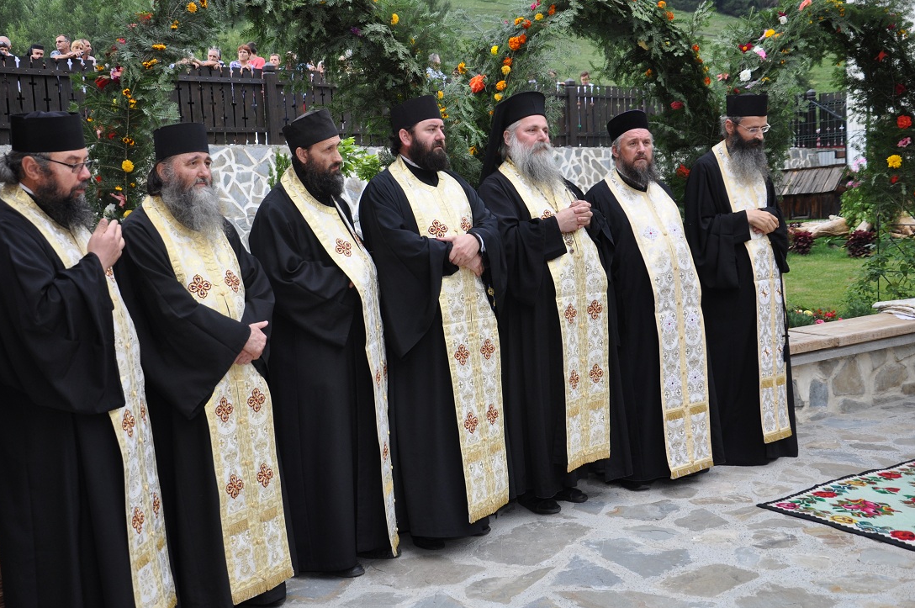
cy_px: 305
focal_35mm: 43
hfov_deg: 45.4
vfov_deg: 31.1
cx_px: 413
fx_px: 1092
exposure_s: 1/200
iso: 400
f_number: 9
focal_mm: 26
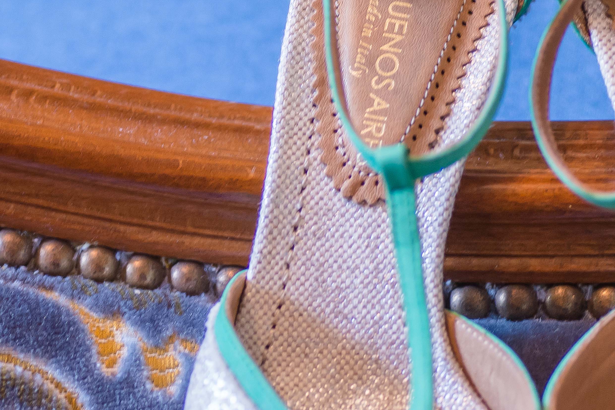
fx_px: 4580
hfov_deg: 7.7
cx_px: 143
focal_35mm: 268
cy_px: 223
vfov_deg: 5.1
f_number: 3.2
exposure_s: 1/50
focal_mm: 90
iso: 800
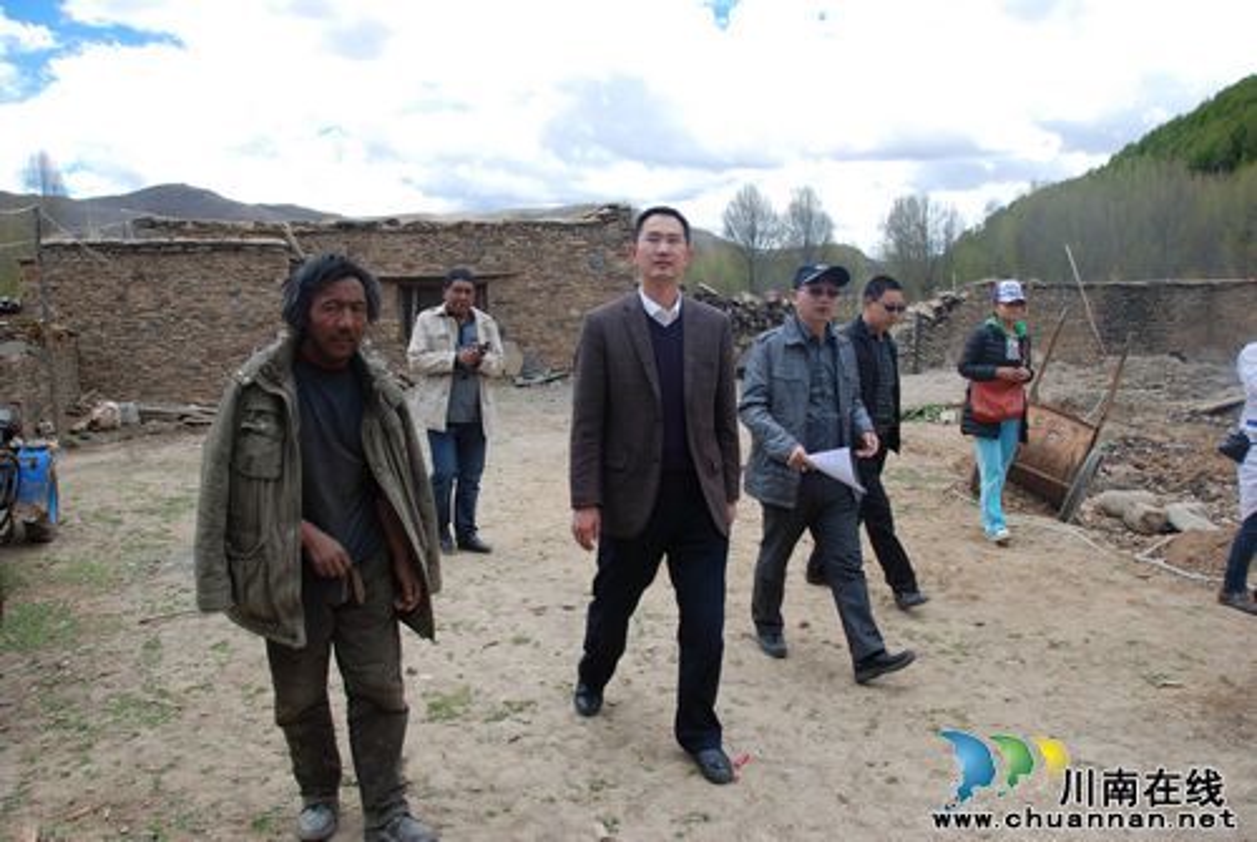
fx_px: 944
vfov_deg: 48.1
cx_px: 628
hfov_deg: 67.3
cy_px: 421
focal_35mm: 27
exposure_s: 1/160
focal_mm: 18
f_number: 6.3
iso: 100
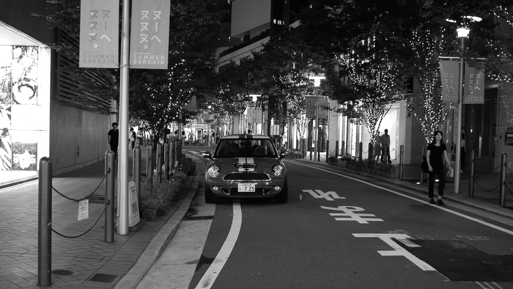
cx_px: 253
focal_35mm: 44
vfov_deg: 27.1
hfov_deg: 46.4
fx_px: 599
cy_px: 168
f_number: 2.8
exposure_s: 1/25
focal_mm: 24.2
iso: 800
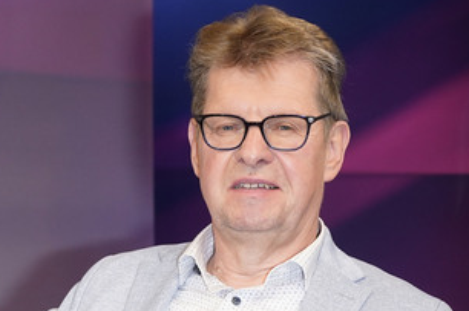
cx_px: 249
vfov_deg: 22.8
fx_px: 767
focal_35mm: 59
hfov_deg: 34.0
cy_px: 213
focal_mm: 40
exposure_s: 1/160
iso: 2000
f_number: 5.6
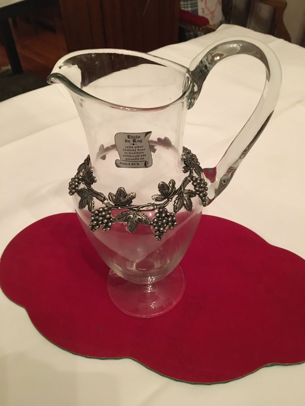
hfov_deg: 48.2
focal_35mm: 29
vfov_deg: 61.7
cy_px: 203
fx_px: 341
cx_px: 152
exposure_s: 1/17
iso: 400
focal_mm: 4.15
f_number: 2.2
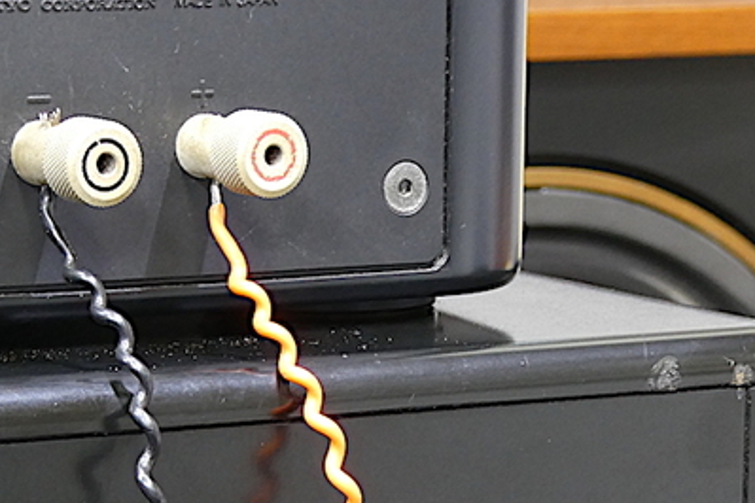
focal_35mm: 225
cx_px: 193
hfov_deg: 9.1
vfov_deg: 6.1
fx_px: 4718
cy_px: 647
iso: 200
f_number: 4.9
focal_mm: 16.1
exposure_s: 1/1.6
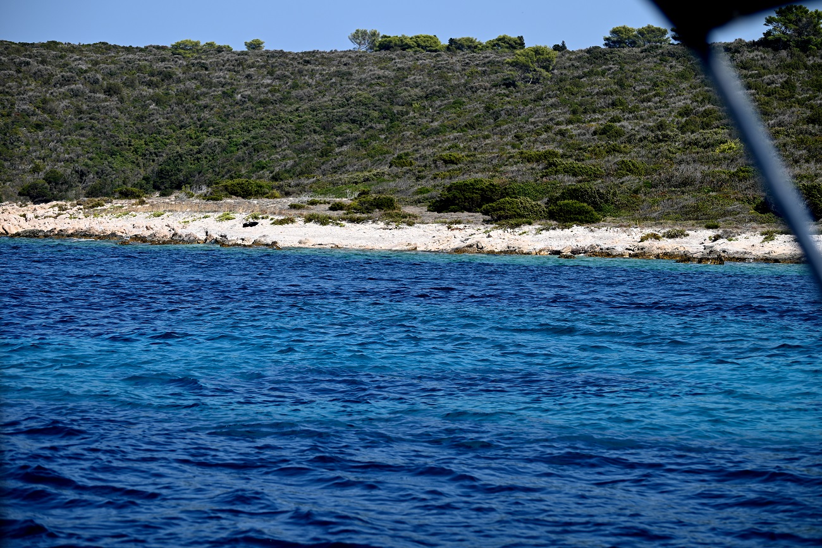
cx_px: 411
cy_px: 274
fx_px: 2512
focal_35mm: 110
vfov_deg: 12.5
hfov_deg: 18.6
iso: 100
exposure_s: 1/500
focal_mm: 110
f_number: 6.3
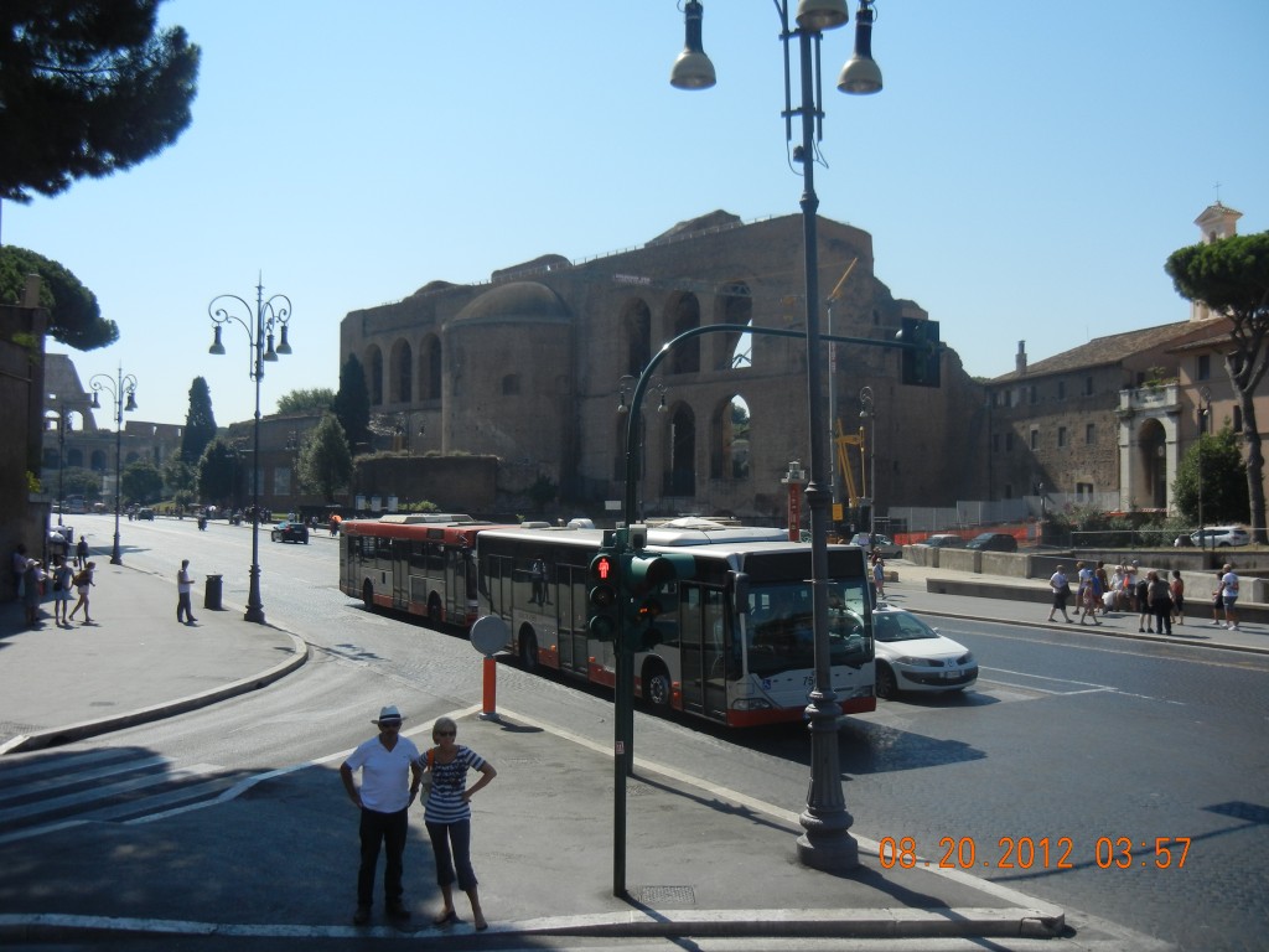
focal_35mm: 34
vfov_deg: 41.8
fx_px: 1246
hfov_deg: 54.0
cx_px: 634
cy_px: 476
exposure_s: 1/410
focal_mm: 6.2
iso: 160
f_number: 7.2
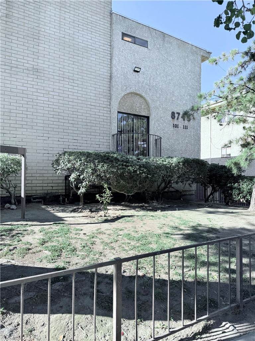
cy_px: 170
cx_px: 128
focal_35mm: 24
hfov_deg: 56.8
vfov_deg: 71.6
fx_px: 236
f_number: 1.78
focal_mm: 6.76
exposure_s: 1/1174
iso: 80
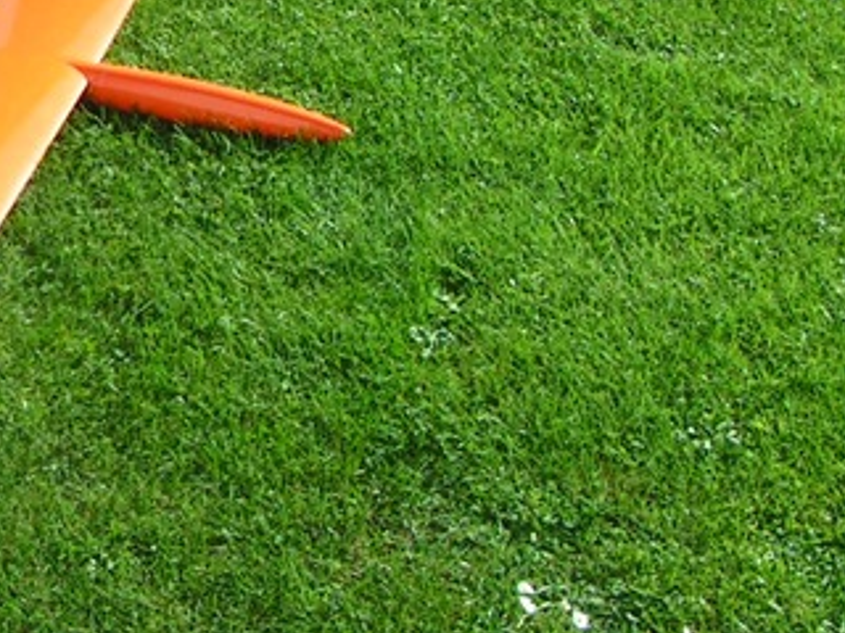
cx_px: -98
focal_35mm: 95
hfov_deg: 19.7
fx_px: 2319
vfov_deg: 15.5
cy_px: 145
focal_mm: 5.8
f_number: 5.6
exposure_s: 1/200
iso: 50
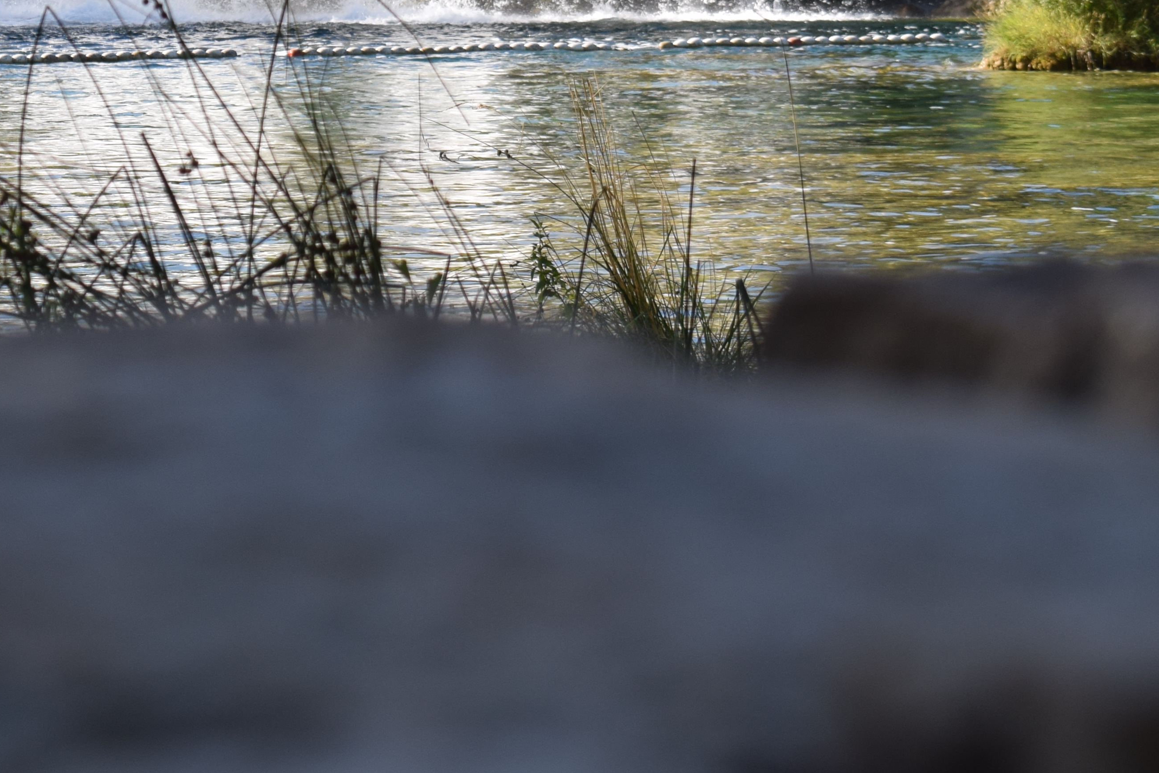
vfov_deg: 7.6
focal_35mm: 179
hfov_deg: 11.3
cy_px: 25
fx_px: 5762
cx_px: -108
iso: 200
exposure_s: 1/250
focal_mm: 52
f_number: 8
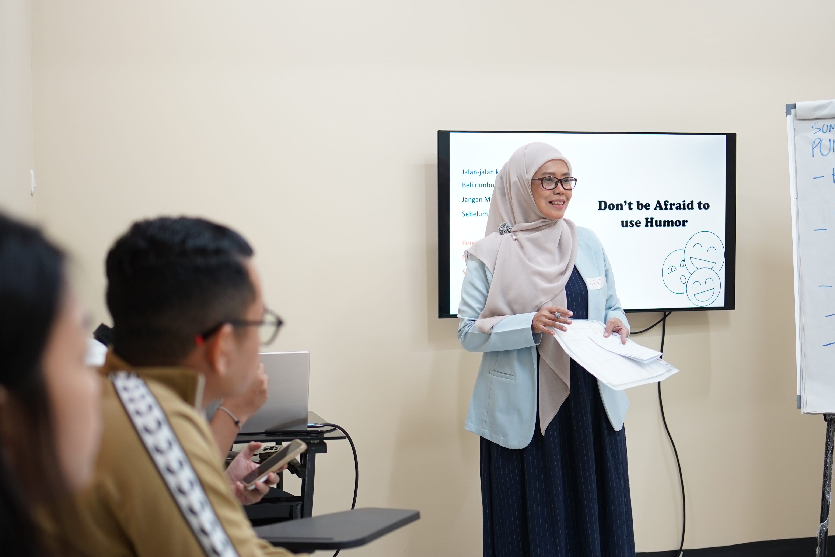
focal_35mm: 52
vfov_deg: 26.0
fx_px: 1206
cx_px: 418
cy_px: 278
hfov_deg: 38.2
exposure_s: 1/60
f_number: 1.8
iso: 400
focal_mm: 35
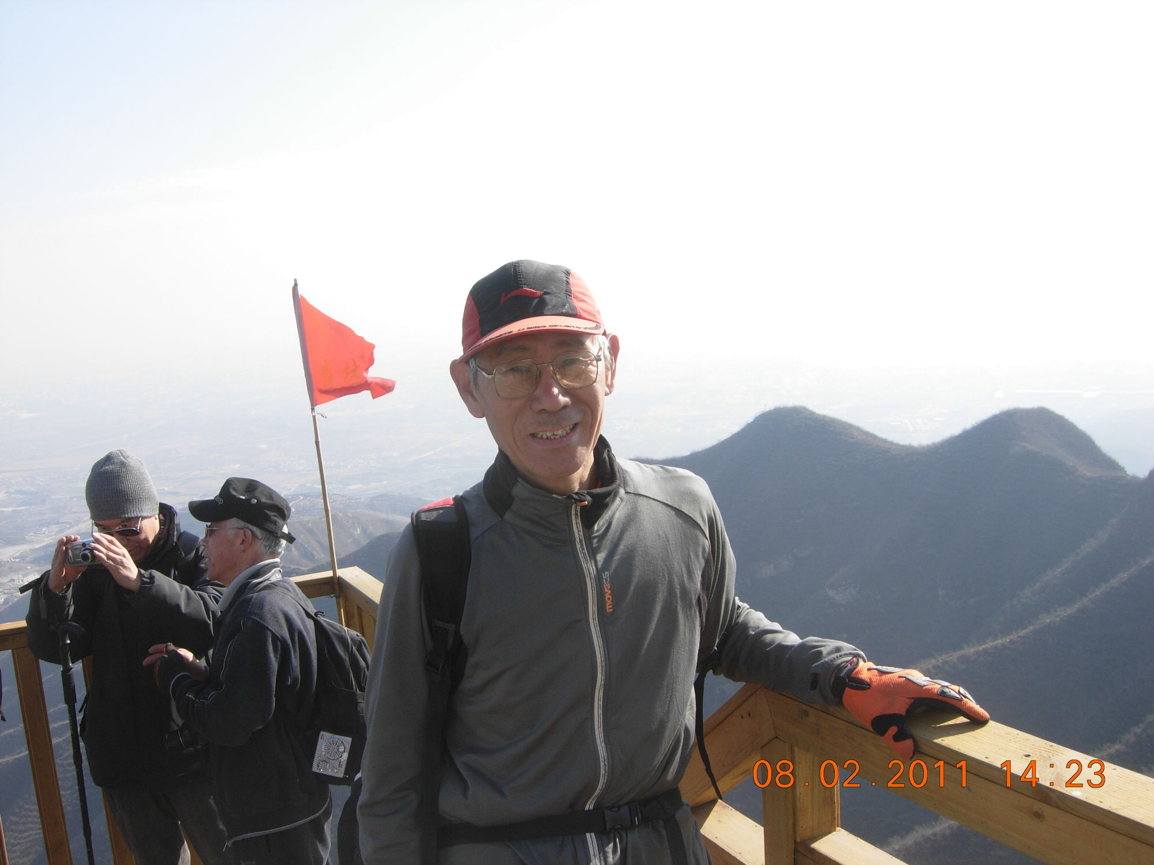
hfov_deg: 51.4
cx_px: 577
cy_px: 432
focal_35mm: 36
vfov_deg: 39.7
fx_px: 1200
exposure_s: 1/264
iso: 50
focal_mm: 7.5
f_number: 4.8
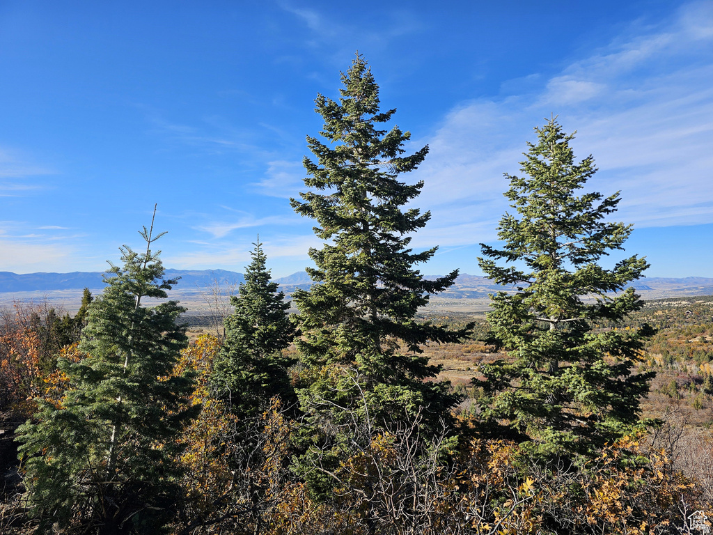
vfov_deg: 58.9
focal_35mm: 23
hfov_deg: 73.9
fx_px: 474
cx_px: 356
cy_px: 268
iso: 10
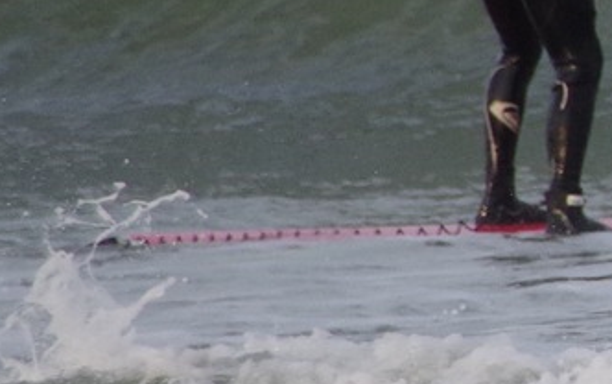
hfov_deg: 1.1
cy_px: 133
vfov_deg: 0.7
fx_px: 30660
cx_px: 1259
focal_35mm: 1837
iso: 800
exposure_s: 1/800
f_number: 7.1
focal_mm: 250
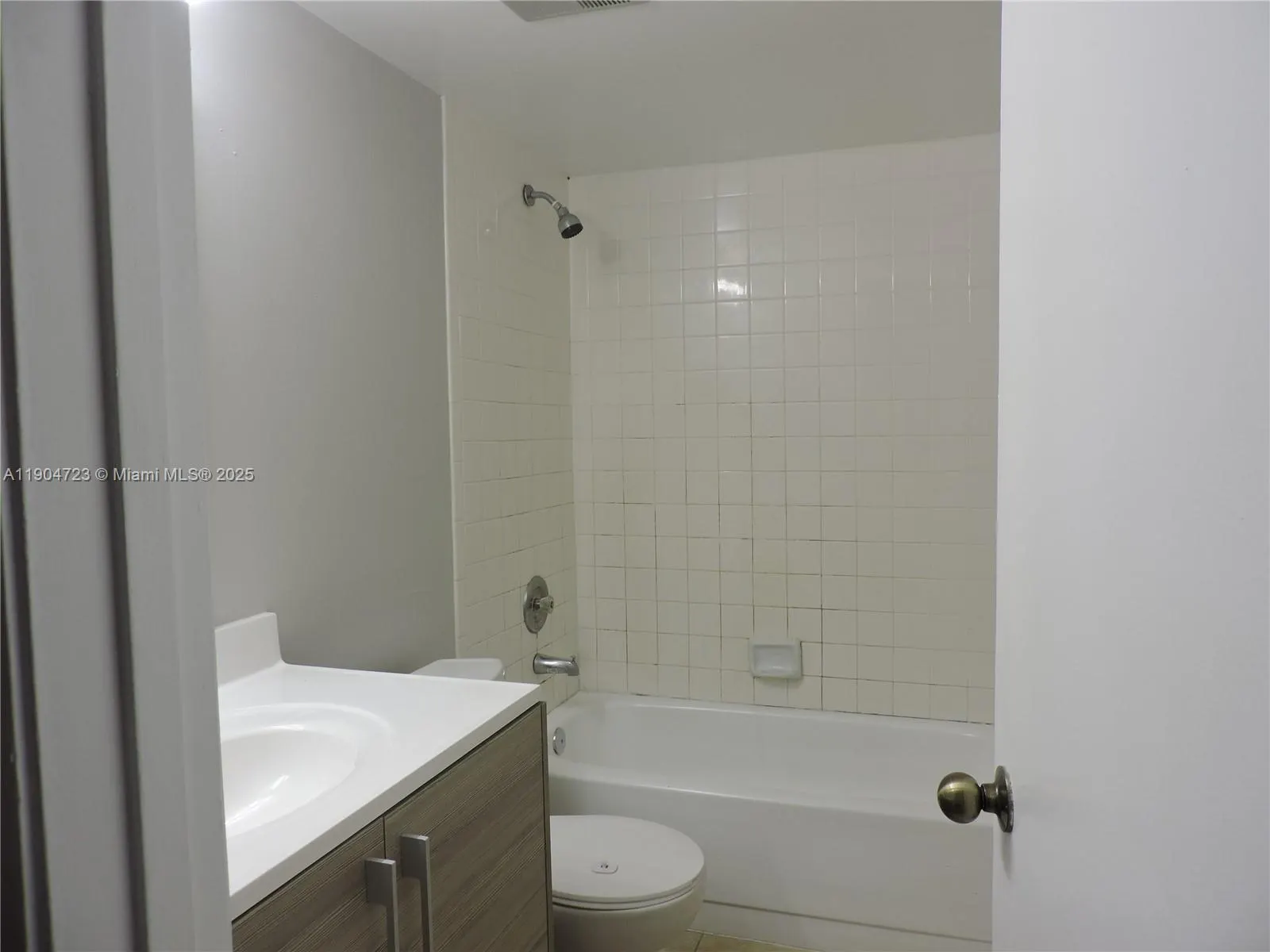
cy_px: 476
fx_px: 881
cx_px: 635
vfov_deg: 56.8
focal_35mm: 24
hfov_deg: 71.6
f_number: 3
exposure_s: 1/40
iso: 100
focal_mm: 4.3
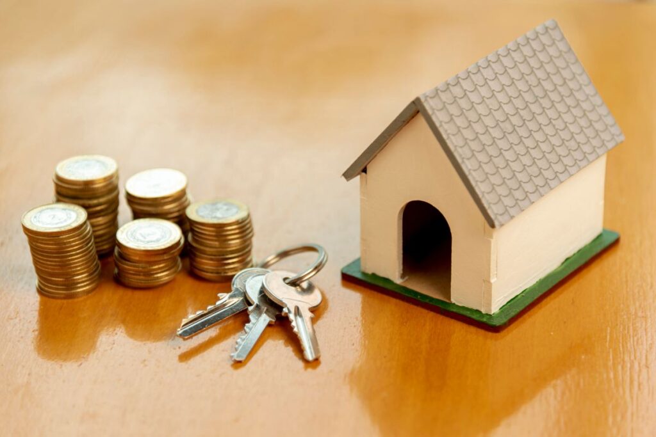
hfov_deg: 17.1
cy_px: 218
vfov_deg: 11.4
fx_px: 2187
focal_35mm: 120
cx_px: 328
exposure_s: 1/60
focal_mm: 120
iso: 100
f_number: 4
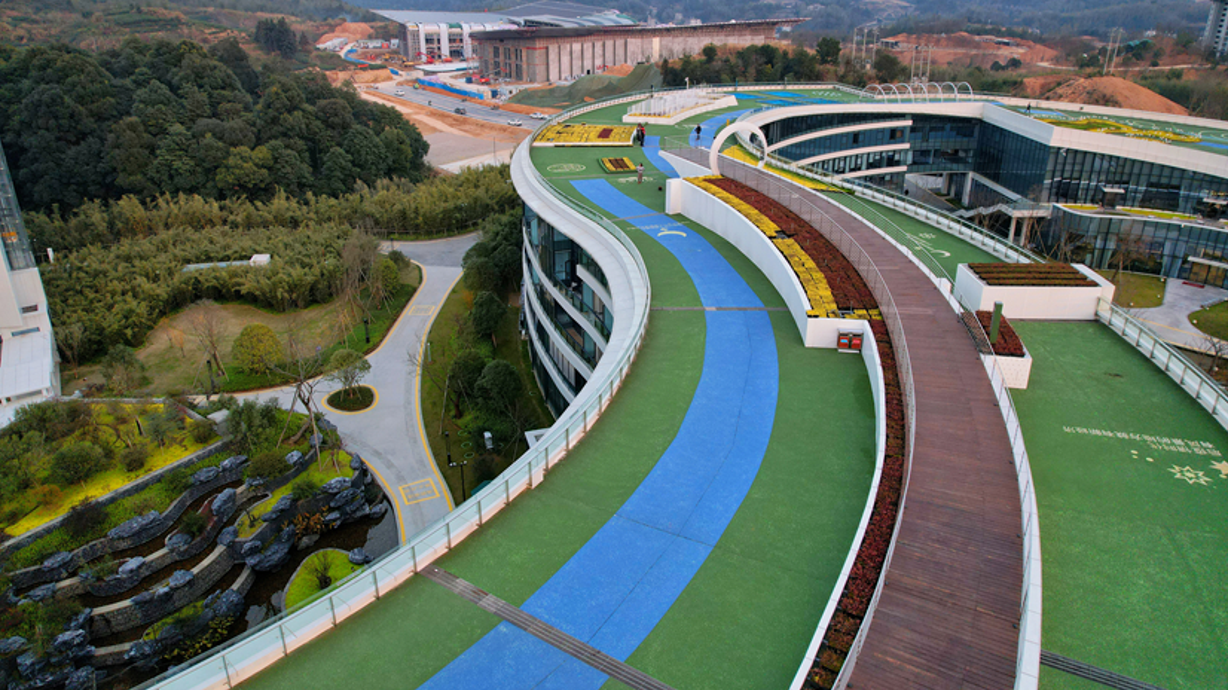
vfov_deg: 47.4
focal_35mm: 24
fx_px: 781
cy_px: 280
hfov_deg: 76.3
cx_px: 598
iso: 100
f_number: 2.8
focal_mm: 8.38
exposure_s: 1/180
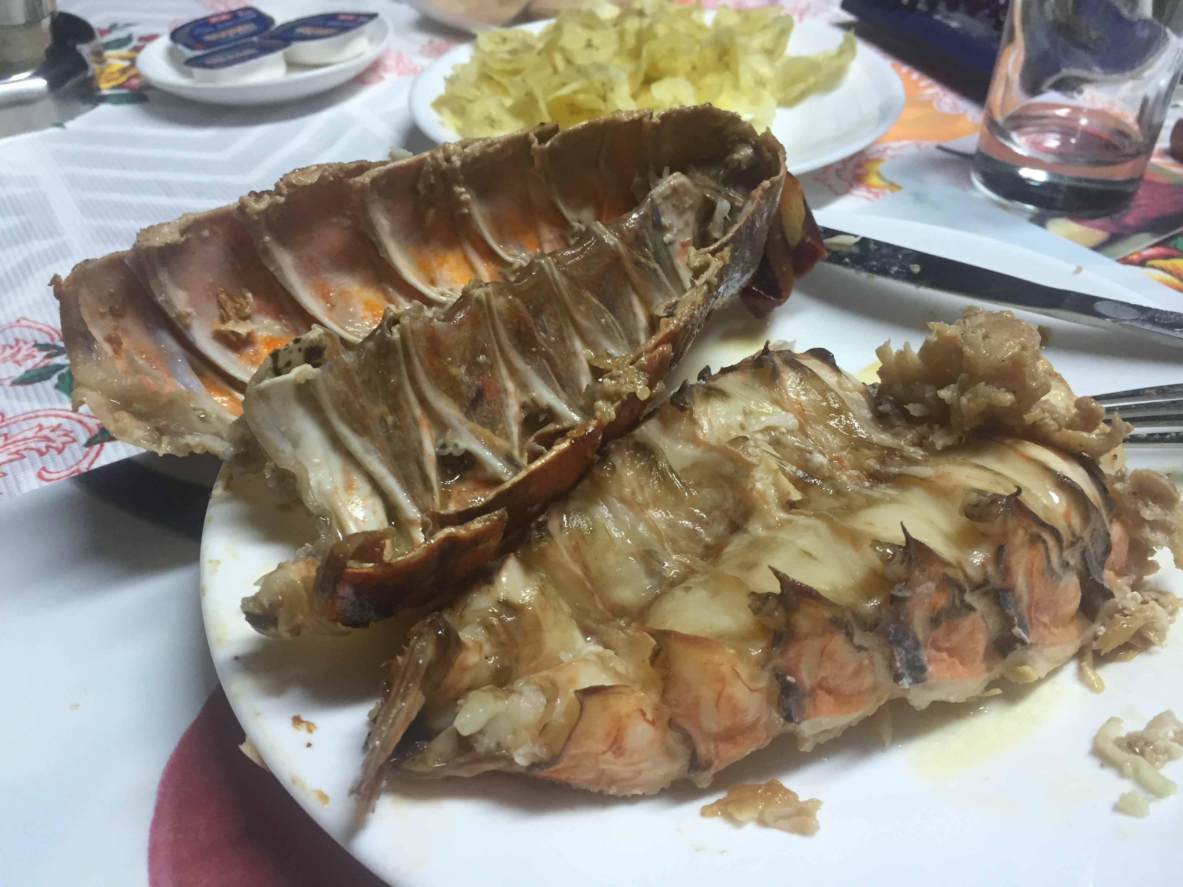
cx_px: 592
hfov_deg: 61.7
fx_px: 991
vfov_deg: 48.2
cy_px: 444
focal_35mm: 29
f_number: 2.2
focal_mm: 4.15
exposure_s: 1/30
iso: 100
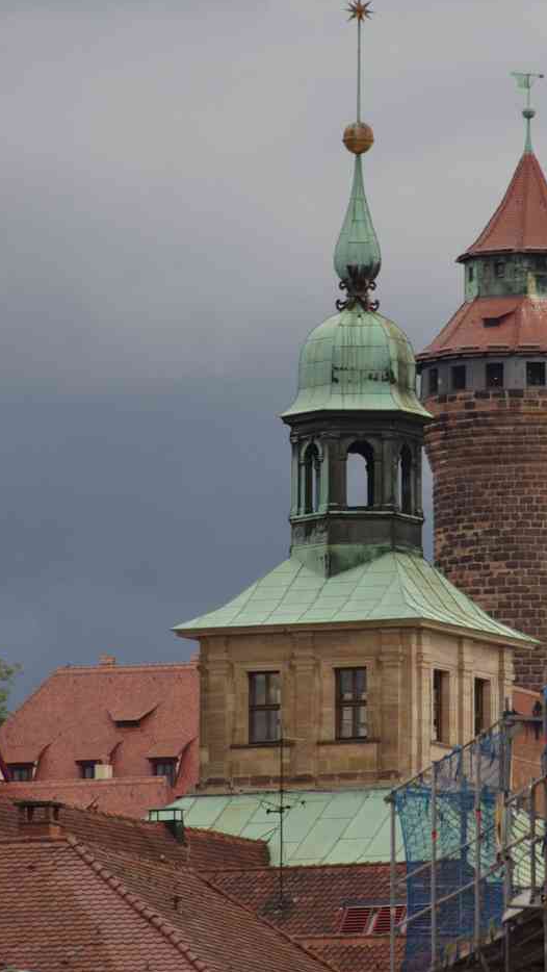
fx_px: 12984
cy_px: 498
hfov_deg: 2.4
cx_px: 320
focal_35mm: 504
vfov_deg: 4.3
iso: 800
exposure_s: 1/320
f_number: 9
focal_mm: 300
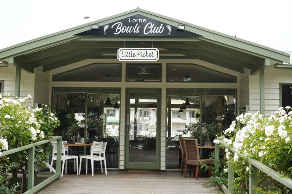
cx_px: 146
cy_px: 97
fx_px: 316
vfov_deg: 34.2
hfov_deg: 49.6
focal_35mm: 39
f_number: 5
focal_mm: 26
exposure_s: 1/320
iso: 250
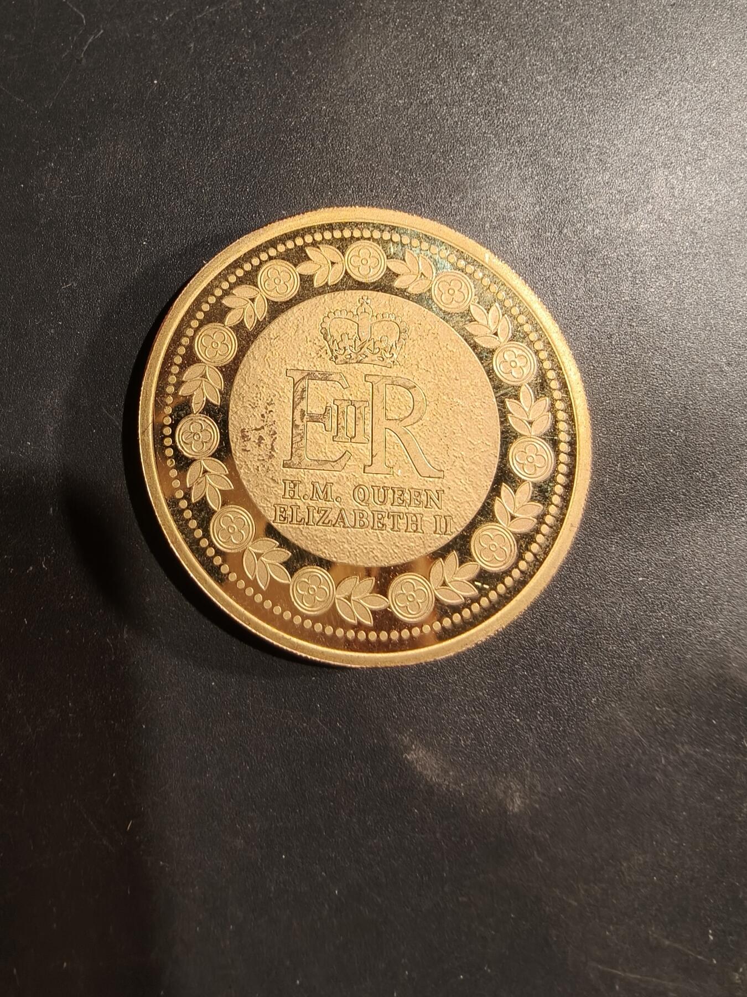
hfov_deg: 58.9
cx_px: 374
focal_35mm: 23
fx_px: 662
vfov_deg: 73.9
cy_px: 498
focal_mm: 2.32
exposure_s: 1/100
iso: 160
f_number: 2
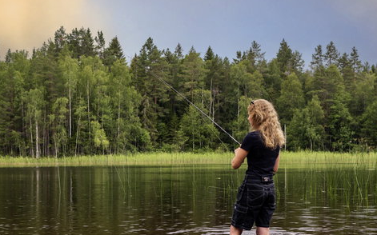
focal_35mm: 72
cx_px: 203
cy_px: 166
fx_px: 739
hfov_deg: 28.6
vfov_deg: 18.0
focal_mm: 35
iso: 400
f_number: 5
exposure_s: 1/80
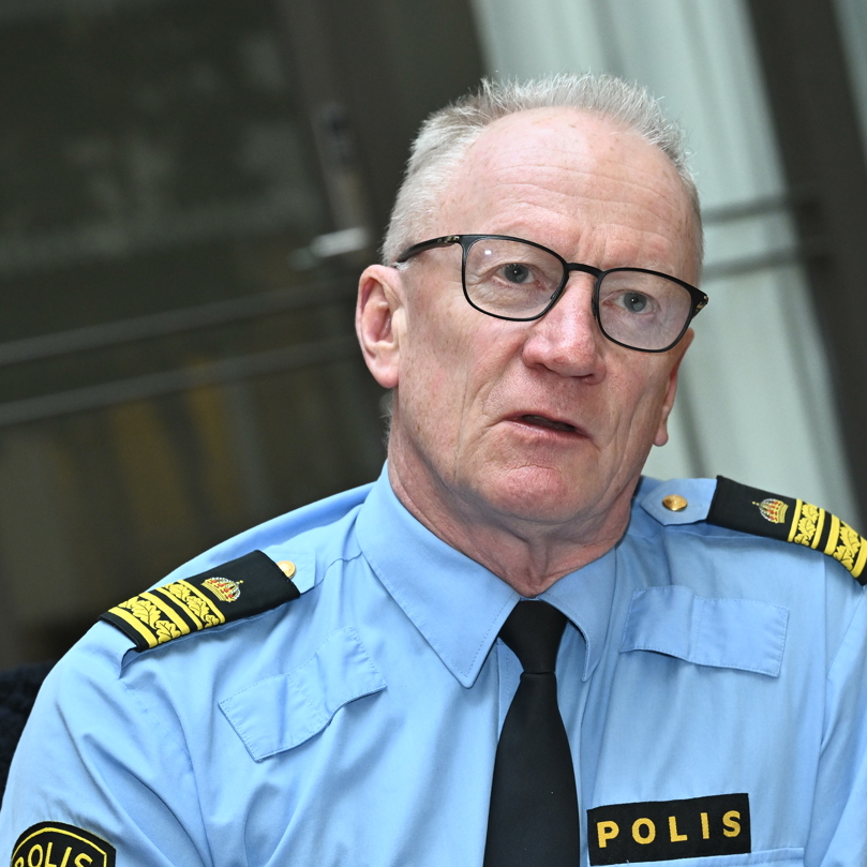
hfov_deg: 17.3
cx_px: 631
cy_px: 482
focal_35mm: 100
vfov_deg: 17.4
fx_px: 2834
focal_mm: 70
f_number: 4.5
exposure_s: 1/200
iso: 2000
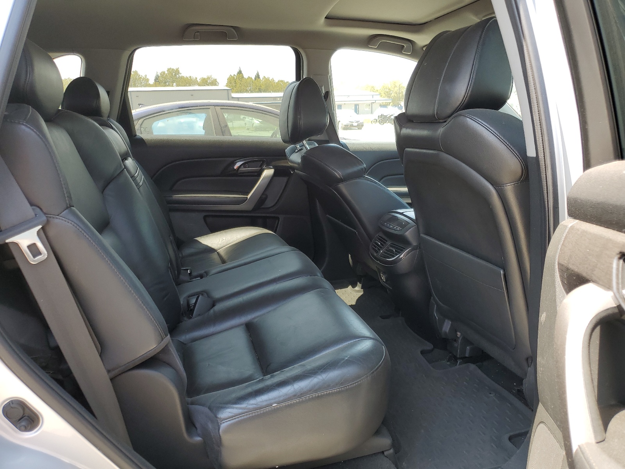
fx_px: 469
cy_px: 234
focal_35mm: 26
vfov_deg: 53.1
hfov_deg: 67.3
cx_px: 312
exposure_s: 1/256
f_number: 1.5
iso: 50
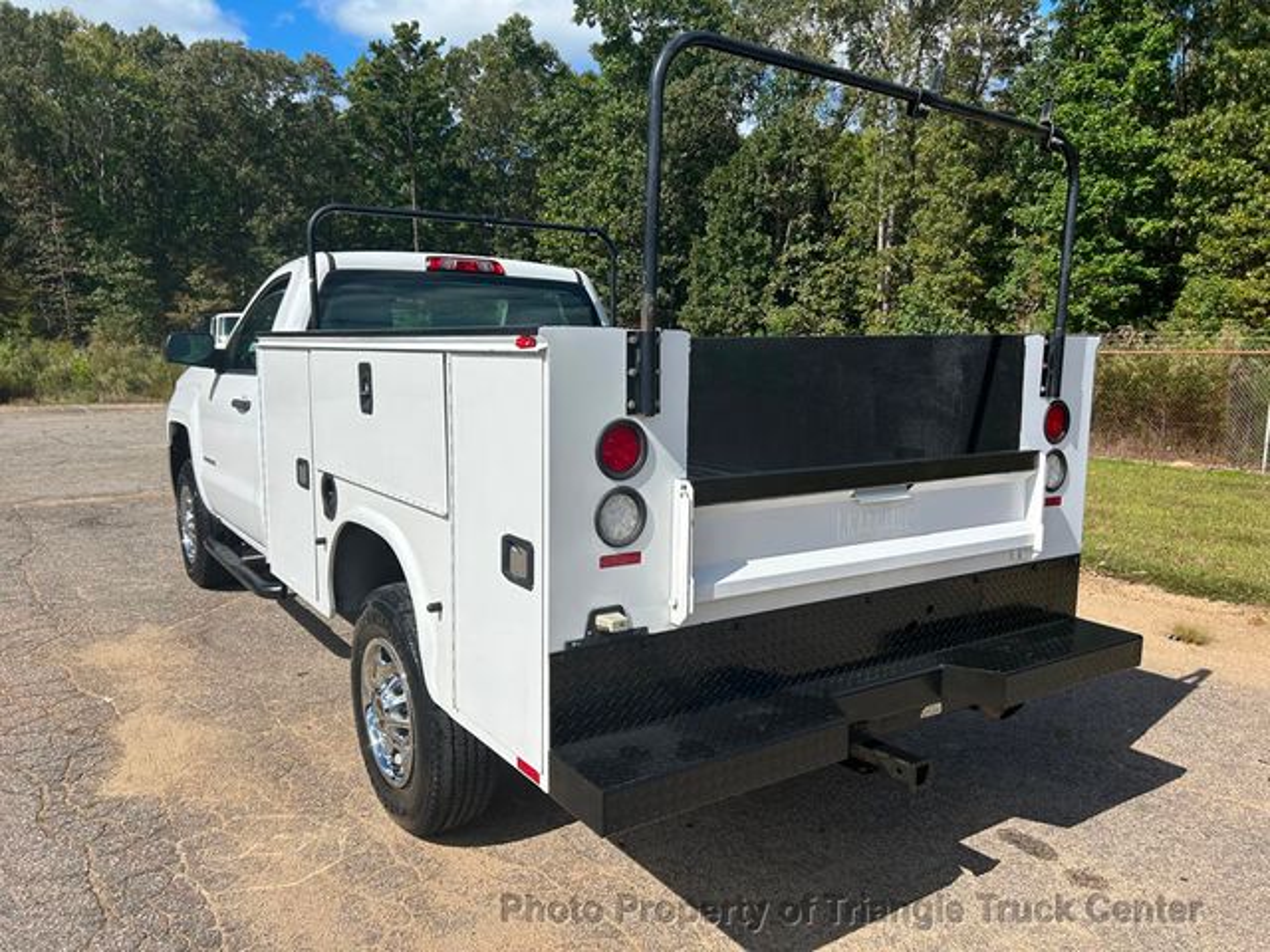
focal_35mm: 26
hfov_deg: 67.3
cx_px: 635
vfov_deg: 53.1
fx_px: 954
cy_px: 476
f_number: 1.5
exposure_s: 1/6993
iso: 50
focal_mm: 5.7
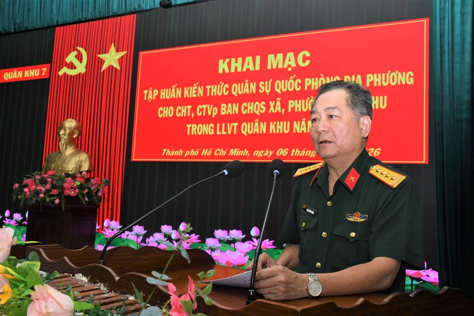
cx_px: 237
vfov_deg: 38.9
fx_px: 448
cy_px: 158
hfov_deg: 55.8
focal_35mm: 34
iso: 1000
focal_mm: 23
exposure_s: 1/100
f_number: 10
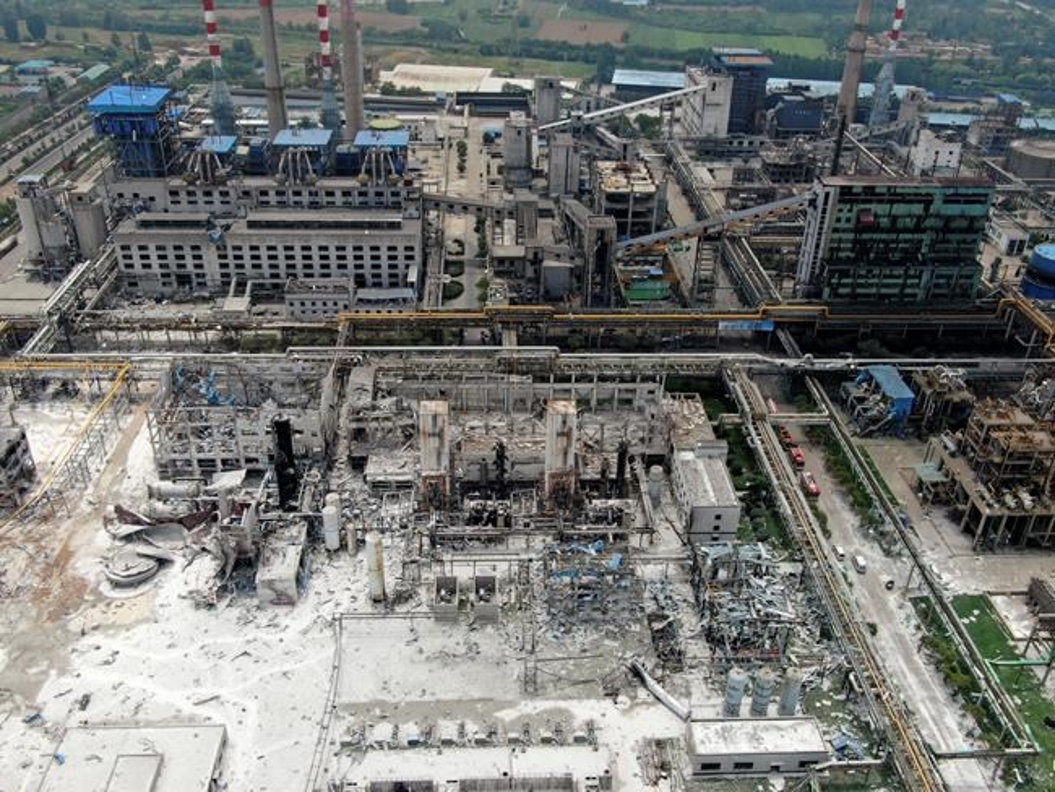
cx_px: 528
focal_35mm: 33
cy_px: 396
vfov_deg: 43.0
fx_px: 1006
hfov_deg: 55.3
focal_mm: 5.57
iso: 100
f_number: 3.2
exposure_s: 1/1250
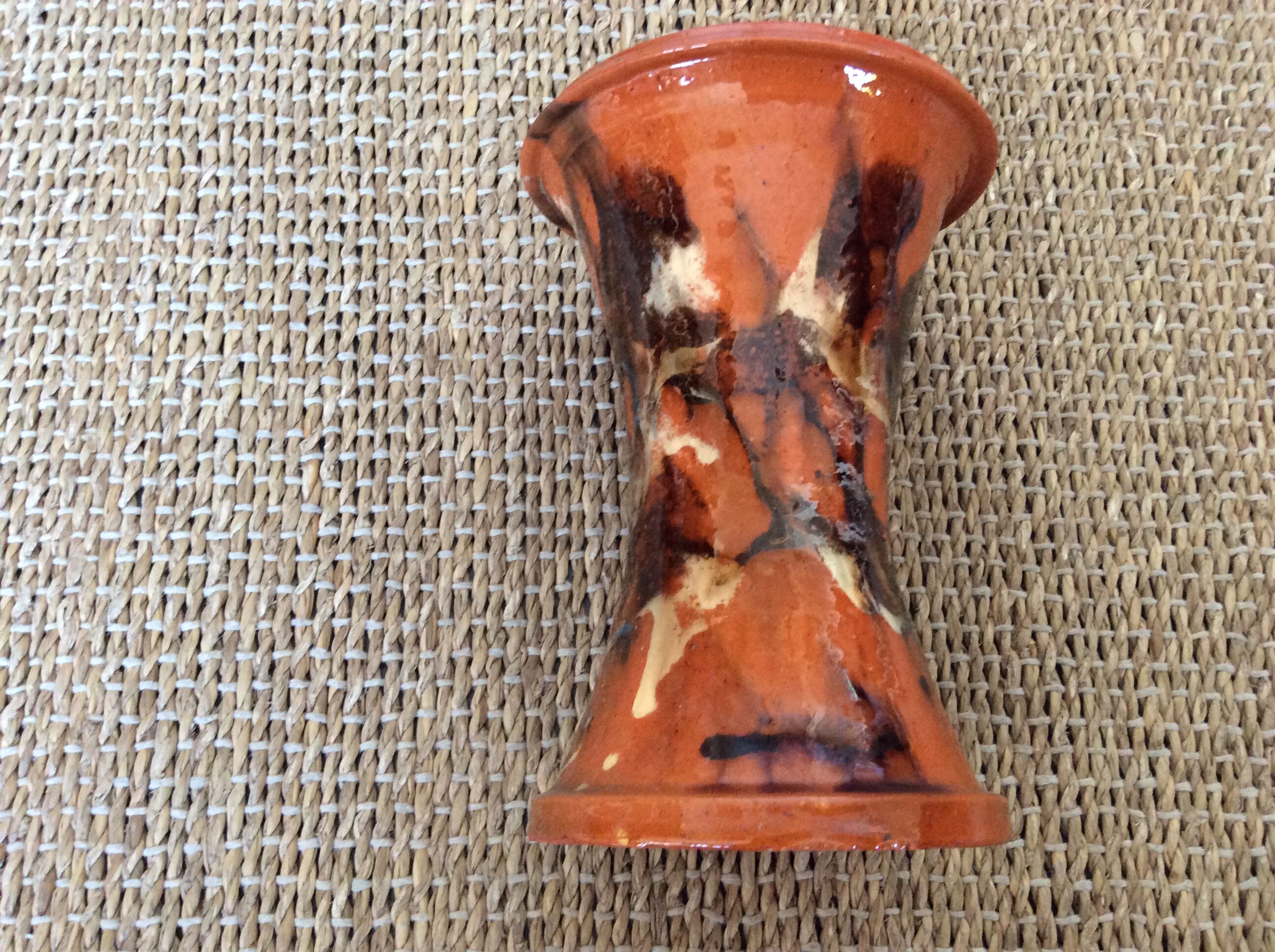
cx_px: 638
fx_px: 1177
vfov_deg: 44.1
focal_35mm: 32
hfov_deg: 56.9
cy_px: 476
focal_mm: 3.3
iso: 200
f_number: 2.4
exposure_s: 1/25
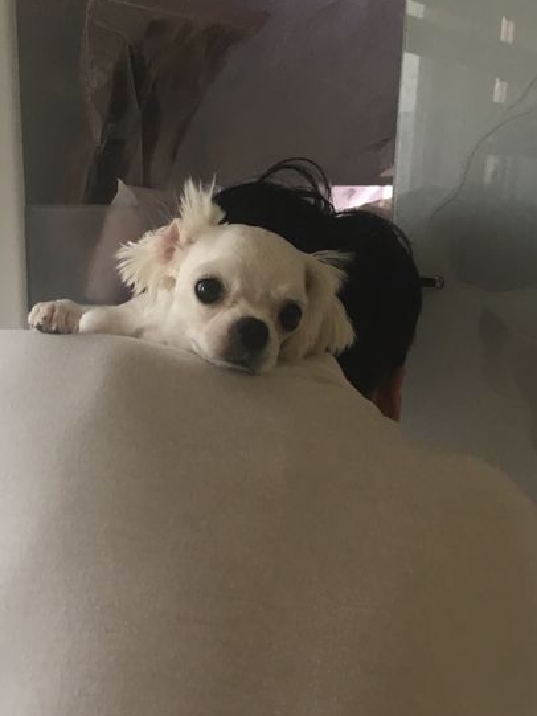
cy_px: 591
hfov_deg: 29.0
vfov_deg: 36.6
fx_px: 1034
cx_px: 198
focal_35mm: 50
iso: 25
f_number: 2.2
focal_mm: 4.15
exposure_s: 1/30
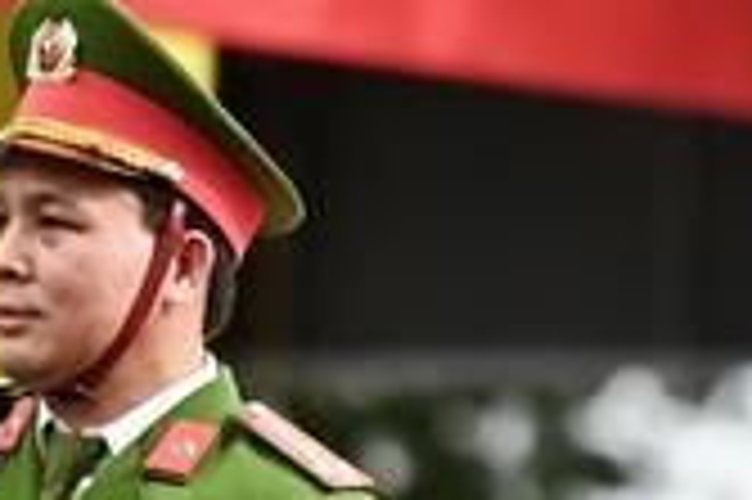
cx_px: 122
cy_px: 761
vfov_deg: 1.4
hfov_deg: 2.1
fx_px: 20534
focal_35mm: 984
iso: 500
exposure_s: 1/2500
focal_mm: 200
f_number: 2.8
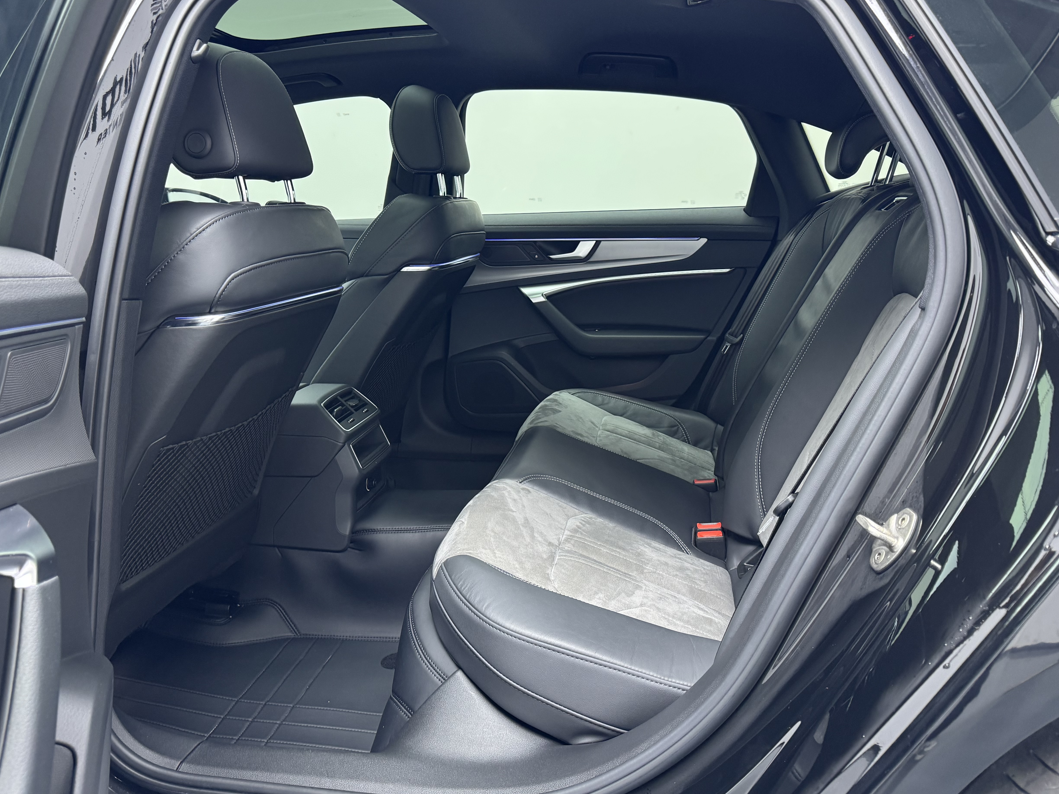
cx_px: 528
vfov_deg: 49.7
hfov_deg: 63.4
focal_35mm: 28
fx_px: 857
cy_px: 382
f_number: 1.78
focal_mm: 6.76
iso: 320
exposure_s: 1/50
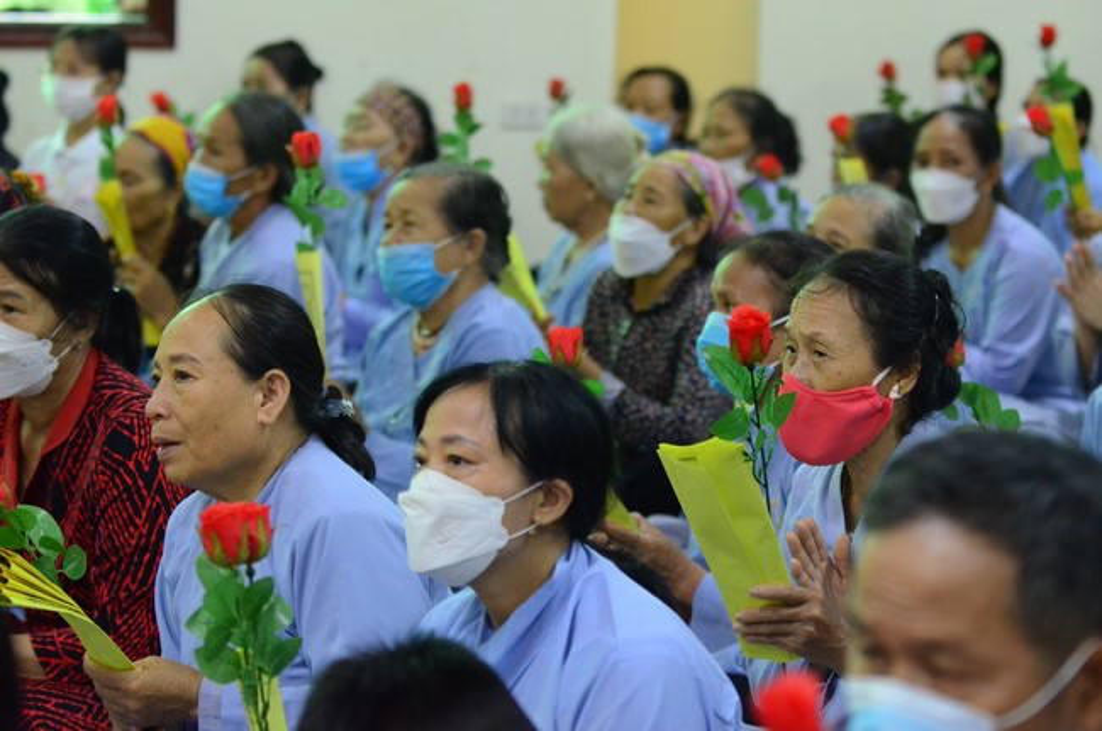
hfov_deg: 19.5
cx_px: 551
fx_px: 3209
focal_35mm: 105
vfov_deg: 13.0
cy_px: 366
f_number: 2.8
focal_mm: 70
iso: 4000
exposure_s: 1/160
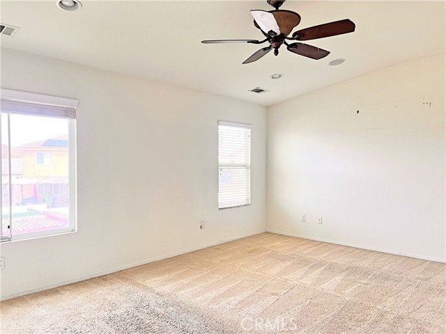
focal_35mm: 26
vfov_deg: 53.1
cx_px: 223
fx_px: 335
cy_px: 167
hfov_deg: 67.3
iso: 64
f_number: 1.5
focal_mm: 5.7
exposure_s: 1/161
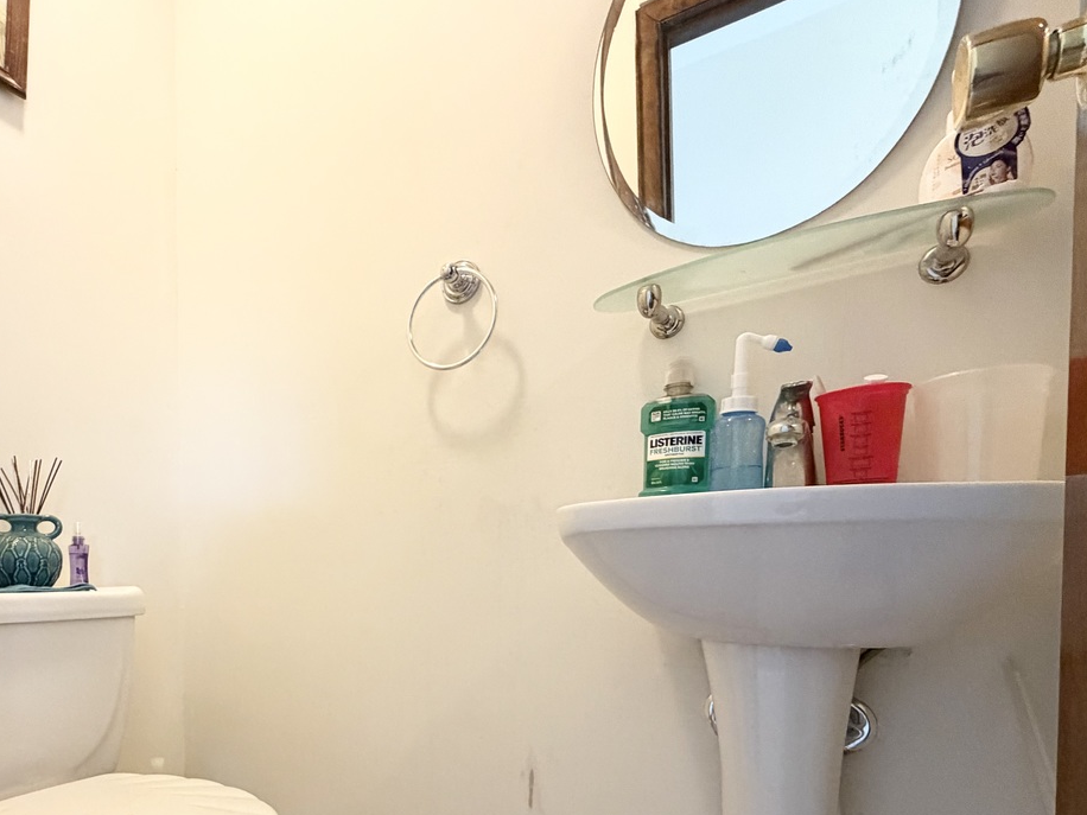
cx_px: 348
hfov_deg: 73.7
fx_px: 691
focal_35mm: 22
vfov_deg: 58.3
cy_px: 598
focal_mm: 2.22
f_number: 2.2
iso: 320
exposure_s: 1/60
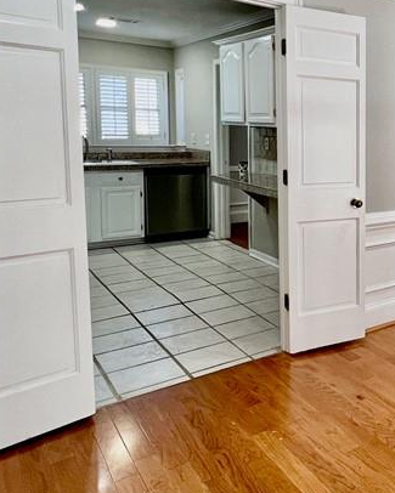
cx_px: 510
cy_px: 178
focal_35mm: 32
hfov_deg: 33.6
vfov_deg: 54.9
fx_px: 467
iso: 80
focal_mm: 1.57
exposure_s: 1/120
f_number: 1.8
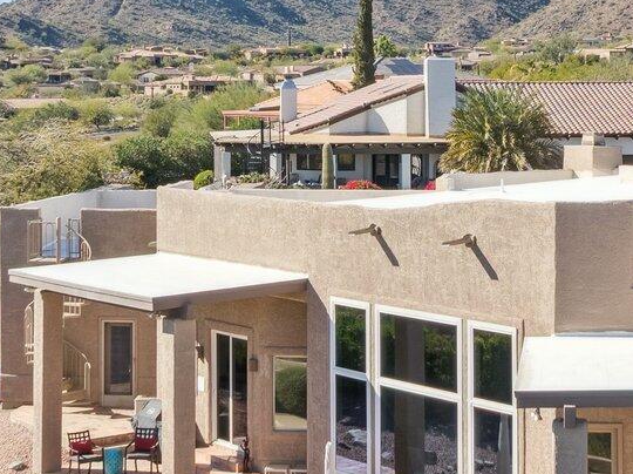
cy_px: 66
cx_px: 403
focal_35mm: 91
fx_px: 1663
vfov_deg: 16.0
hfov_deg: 21.5
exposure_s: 1/400
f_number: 6.3
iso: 100
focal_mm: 12.3
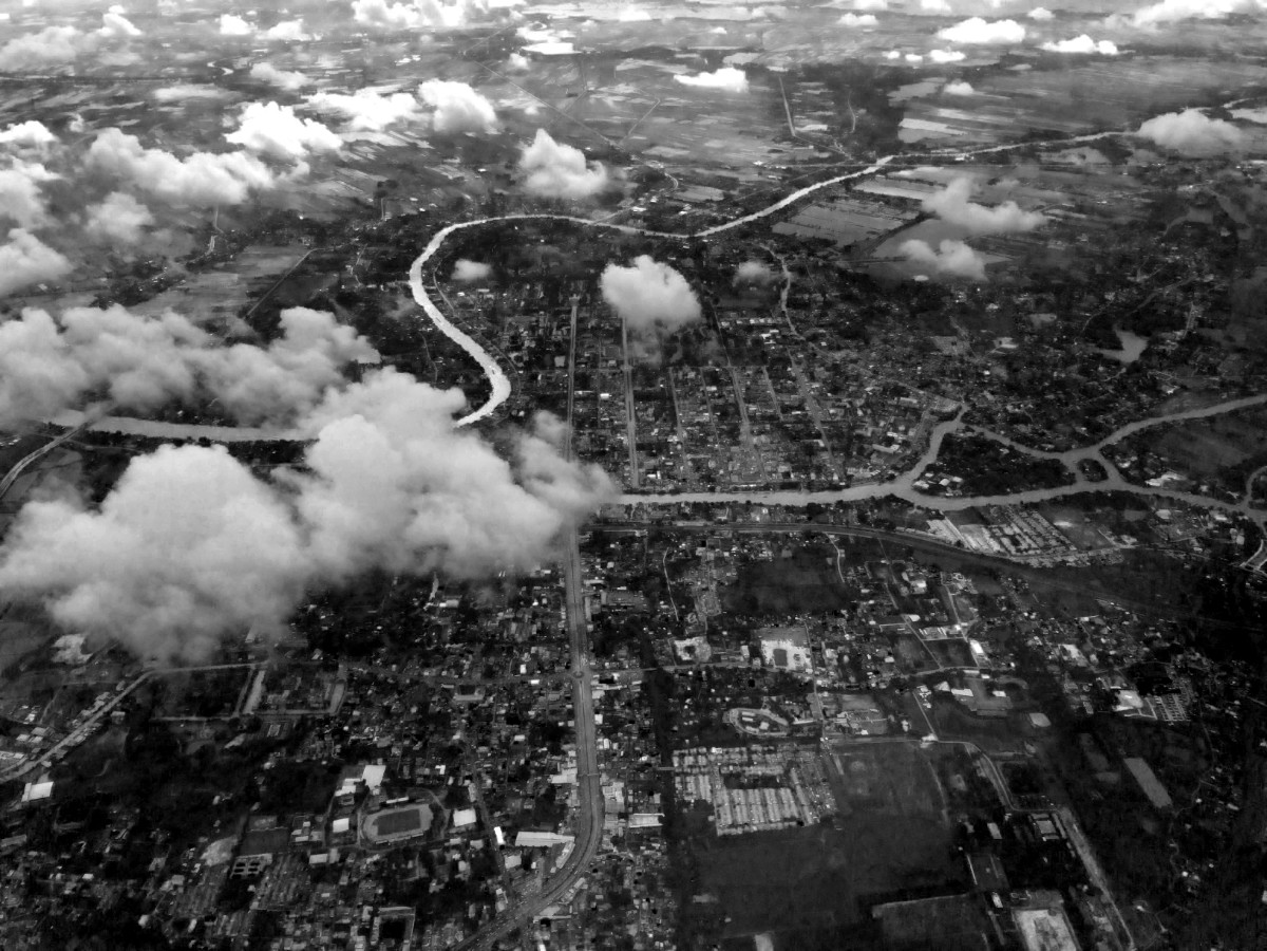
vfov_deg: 48.2
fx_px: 1061
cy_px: 476
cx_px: 634
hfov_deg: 61.7
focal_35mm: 29
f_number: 2.2
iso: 32
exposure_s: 1/1282
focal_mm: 4.15
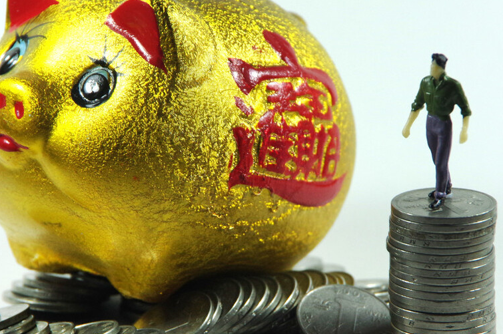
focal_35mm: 321
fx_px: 4481
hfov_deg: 6.4
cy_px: 182
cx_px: 242
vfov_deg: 4.3
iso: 800
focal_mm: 135
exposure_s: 1/125
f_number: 6.3
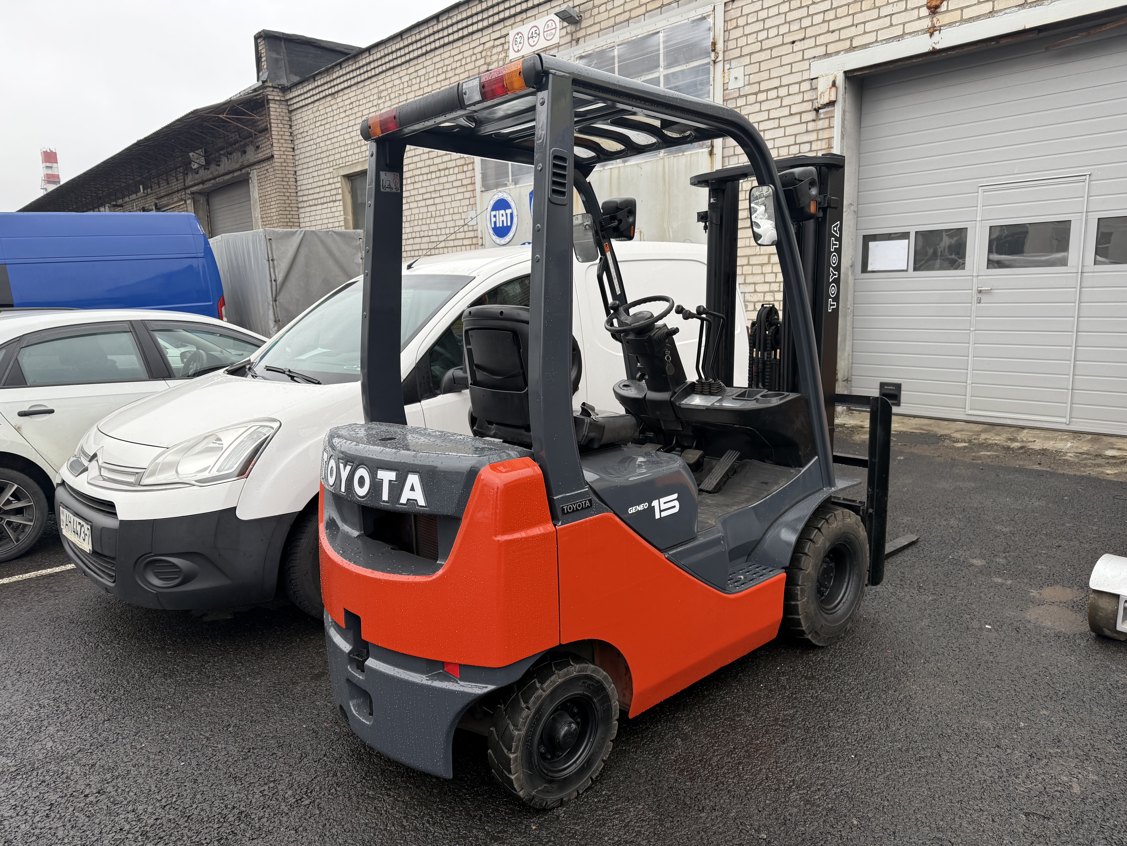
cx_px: 564
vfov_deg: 56.8
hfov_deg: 71.6
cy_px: 423
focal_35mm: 24
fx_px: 781
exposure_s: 1/528
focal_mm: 6.76
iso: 100
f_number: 1.78
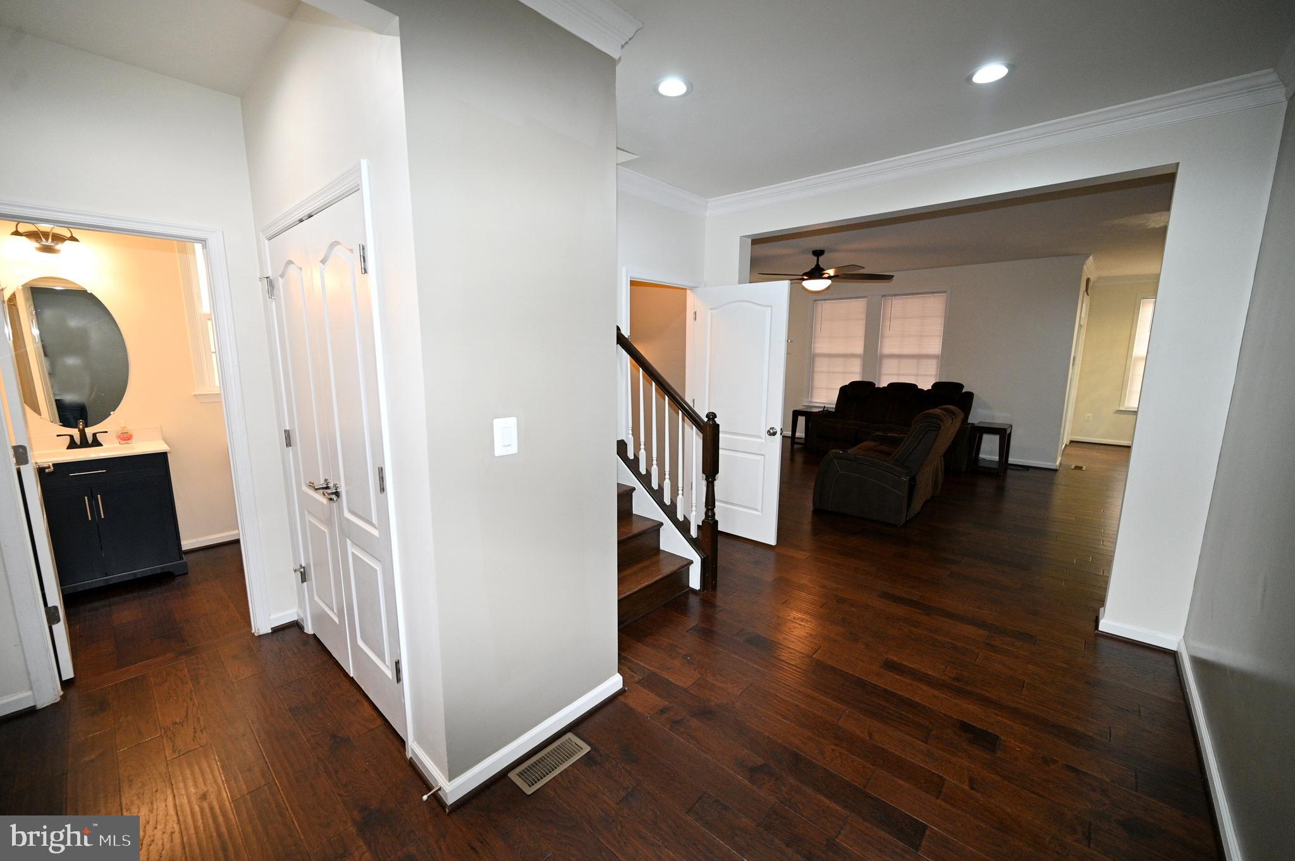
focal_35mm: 14
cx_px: 648
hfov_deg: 104.3
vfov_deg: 81.1
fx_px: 503
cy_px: 430
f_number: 4
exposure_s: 1/160
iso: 1600
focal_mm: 14
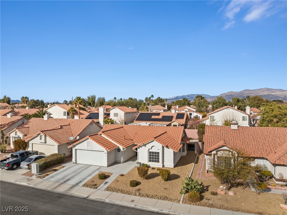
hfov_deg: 71.6
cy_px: 108
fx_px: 199
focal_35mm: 24
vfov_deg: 56.7
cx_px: 144
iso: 100
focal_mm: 12.29
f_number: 2.8
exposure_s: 1/3200
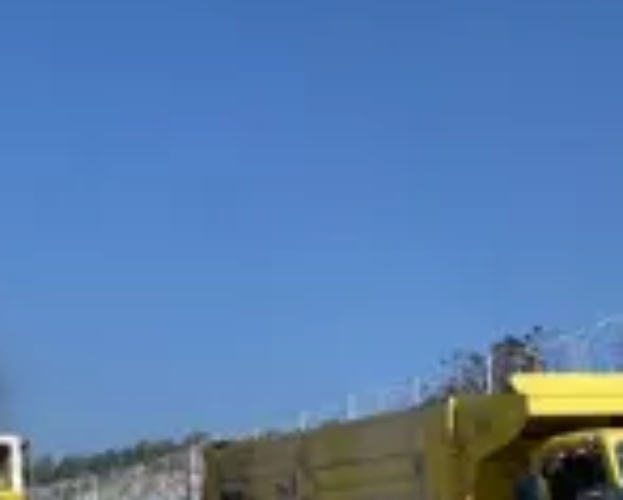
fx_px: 1440
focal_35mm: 78
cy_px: 485
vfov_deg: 19.2
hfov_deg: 24.4
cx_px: 246
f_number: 1.8
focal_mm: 4.25
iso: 32
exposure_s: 1/5236
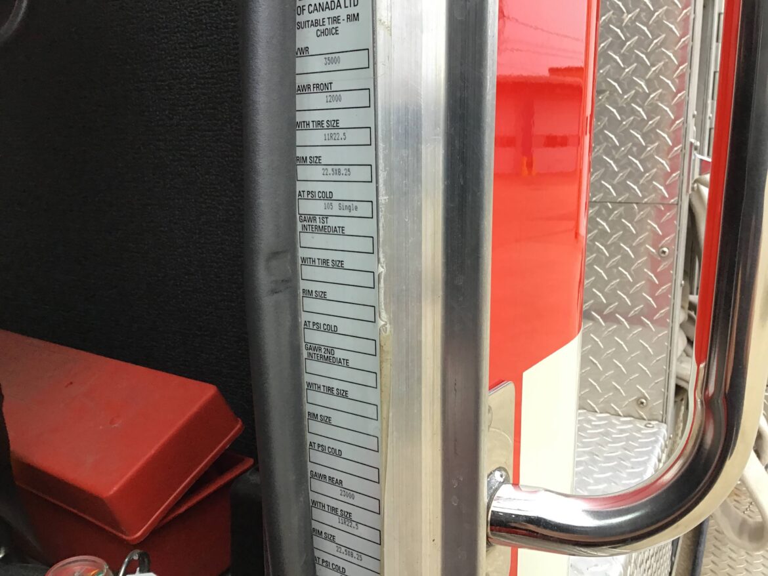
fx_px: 688
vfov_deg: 45.5
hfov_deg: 58.3
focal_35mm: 31
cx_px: 384
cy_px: 288
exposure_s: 1/33
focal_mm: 3.3
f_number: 2.4
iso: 25
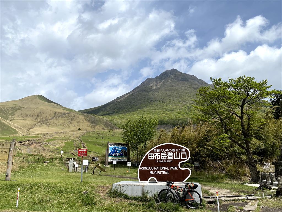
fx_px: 212
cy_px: 106
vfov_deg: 53.1
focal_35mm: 26
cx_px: 141
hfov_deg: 67.3
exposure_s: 1/4115
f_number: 1.8
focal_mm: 4.25
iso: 32
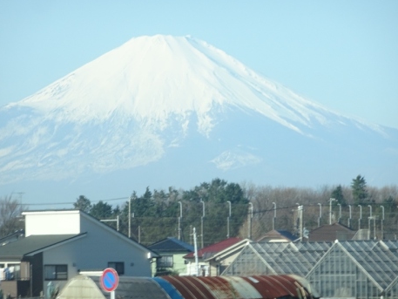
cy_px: 141
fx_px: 4462
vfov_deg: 3.8
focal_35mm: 388
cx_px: 212
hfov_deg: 5.1
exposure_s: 1/320
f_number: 6.3
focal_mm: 60.59
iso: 160
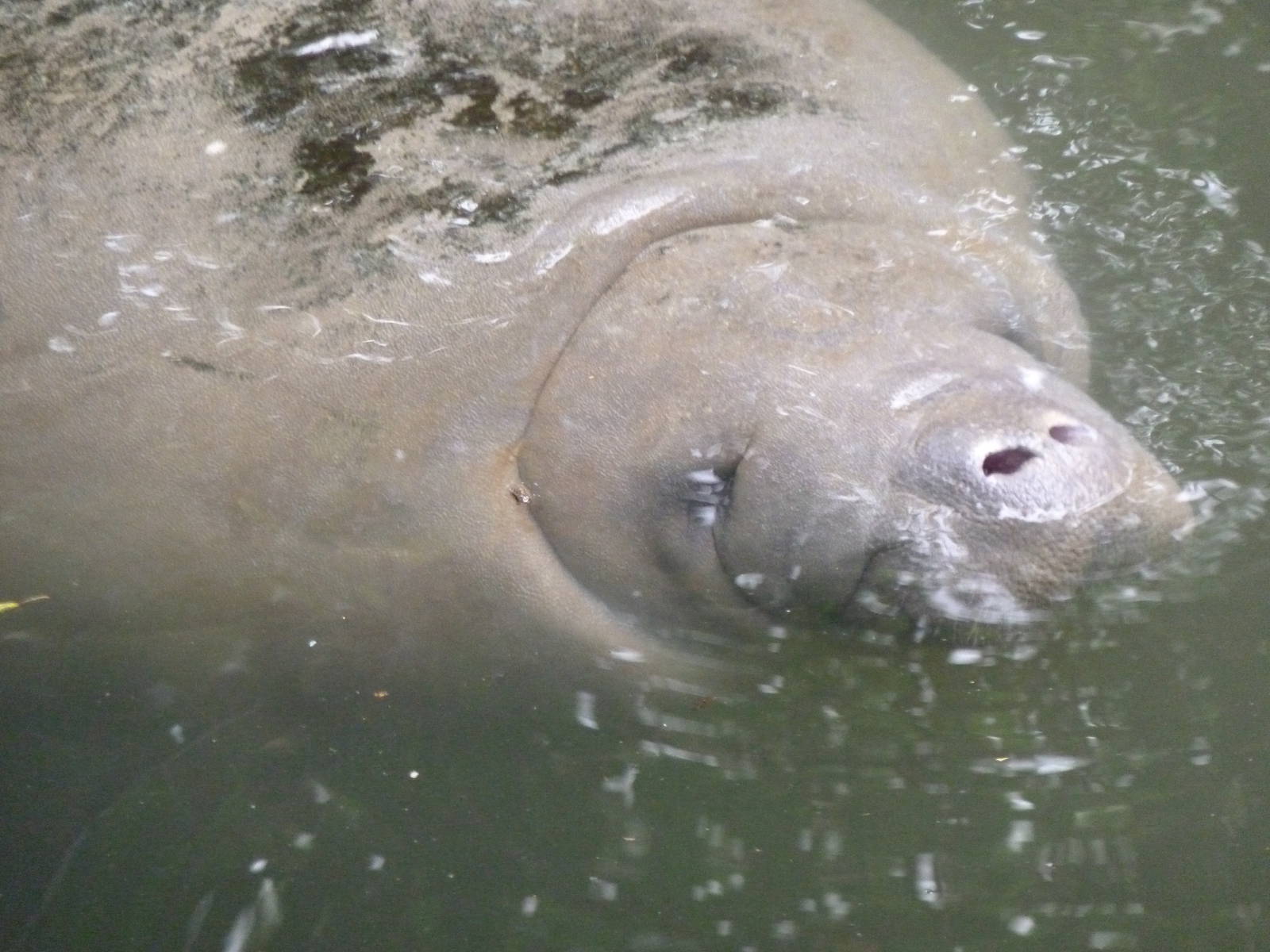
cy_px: 476
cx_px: 635
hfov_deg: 6.6
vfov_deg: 5.0
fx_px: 11006
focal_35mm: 300
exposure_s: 1/40
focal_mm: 49.2
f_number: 4.9
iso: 800
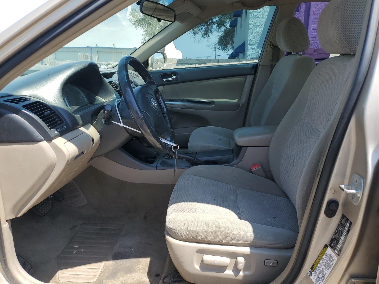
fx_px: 285
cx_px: 190
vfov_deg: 53.1
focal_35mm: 26
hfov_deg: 67.3
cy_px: 142
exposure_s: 1/1000
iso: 50
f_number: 1.5
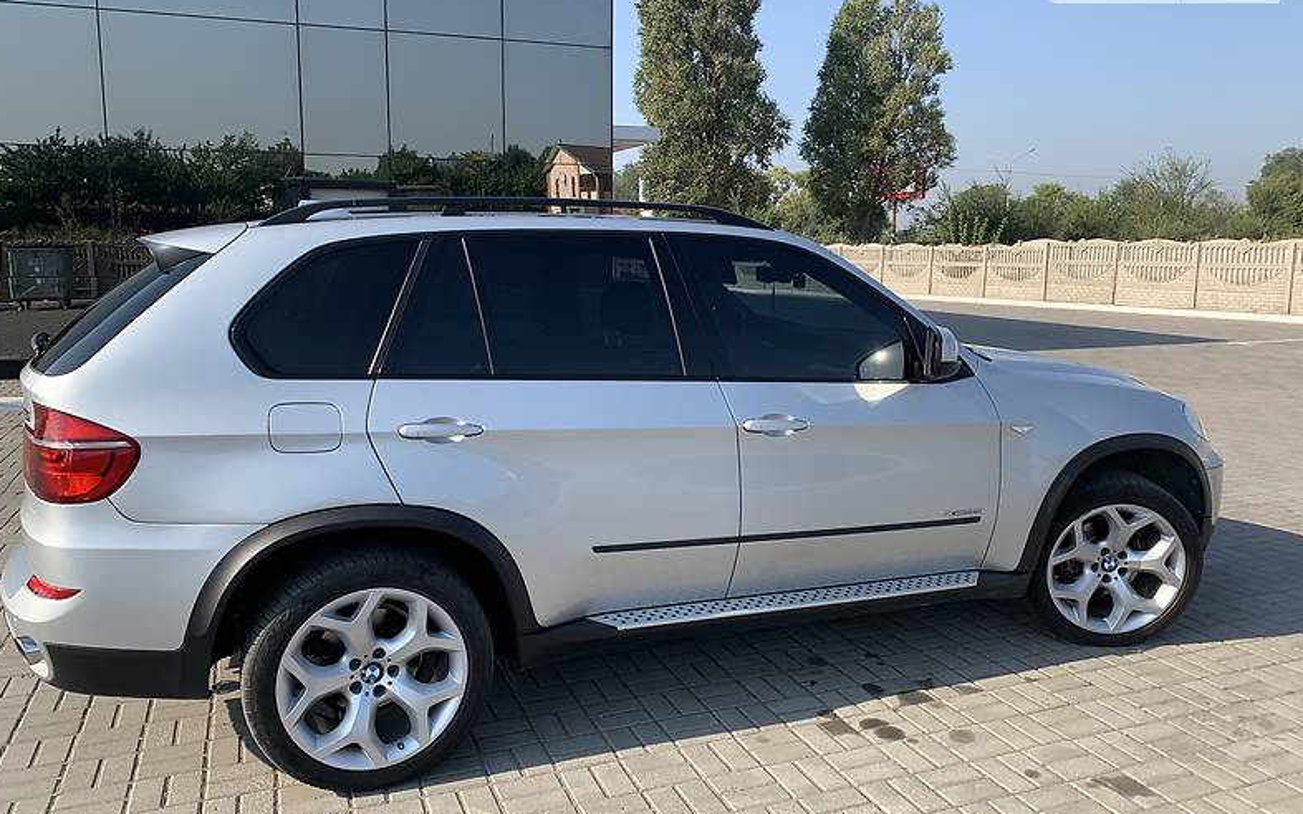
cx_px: 642
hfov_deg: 66.5
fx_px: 994
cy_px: 409
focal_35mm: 28
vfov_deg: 44.5
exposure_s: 1/1282
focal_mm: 4.2
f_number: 1.8
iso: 25
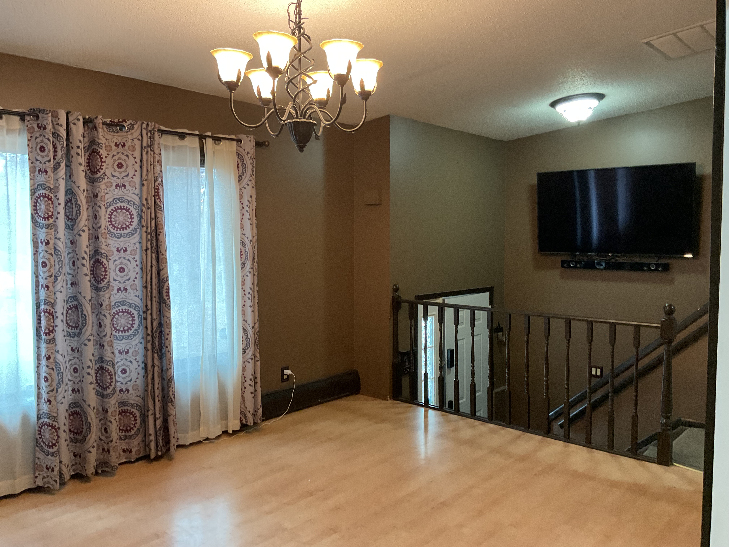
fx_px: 611
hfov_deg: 61.7
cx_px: 364
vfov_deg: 48.2
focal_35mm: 29
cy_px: 274
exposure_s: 1/60
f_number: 1.8
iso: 160
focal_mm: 3
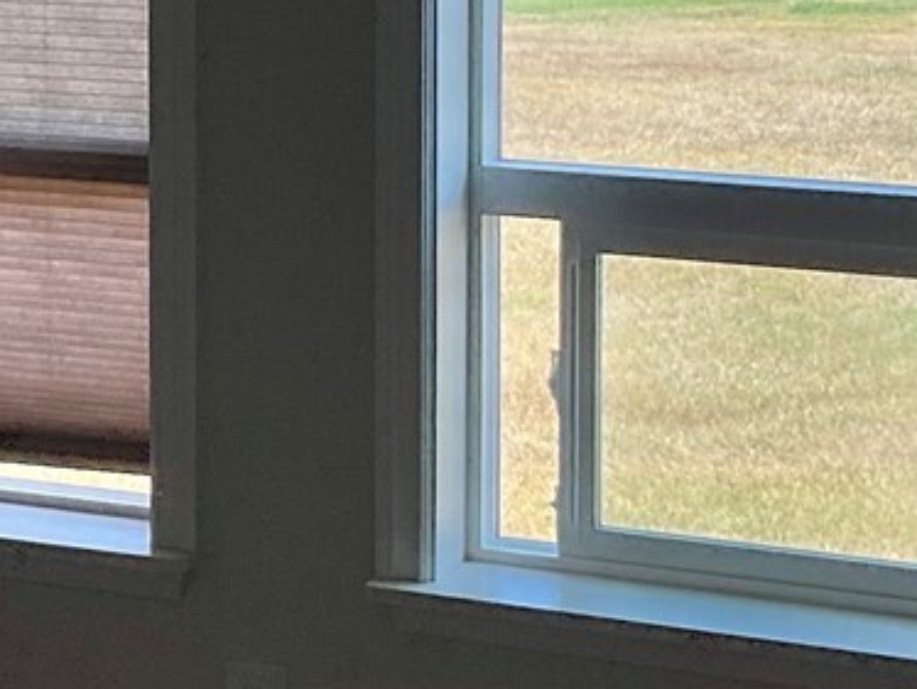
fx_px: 3287
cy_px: -34
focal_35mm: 124
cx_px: 194
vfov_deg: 11.8
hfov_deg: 15.8
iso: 16
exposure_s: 1/446
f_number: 1.8
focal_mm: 3
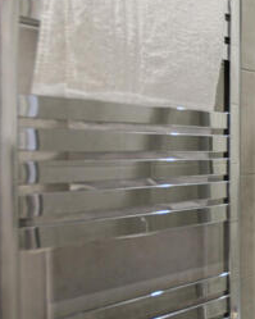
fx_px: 349
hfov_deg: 30.5
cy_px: 158
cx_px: 340
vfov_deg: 49.1
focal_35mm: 37
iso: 250
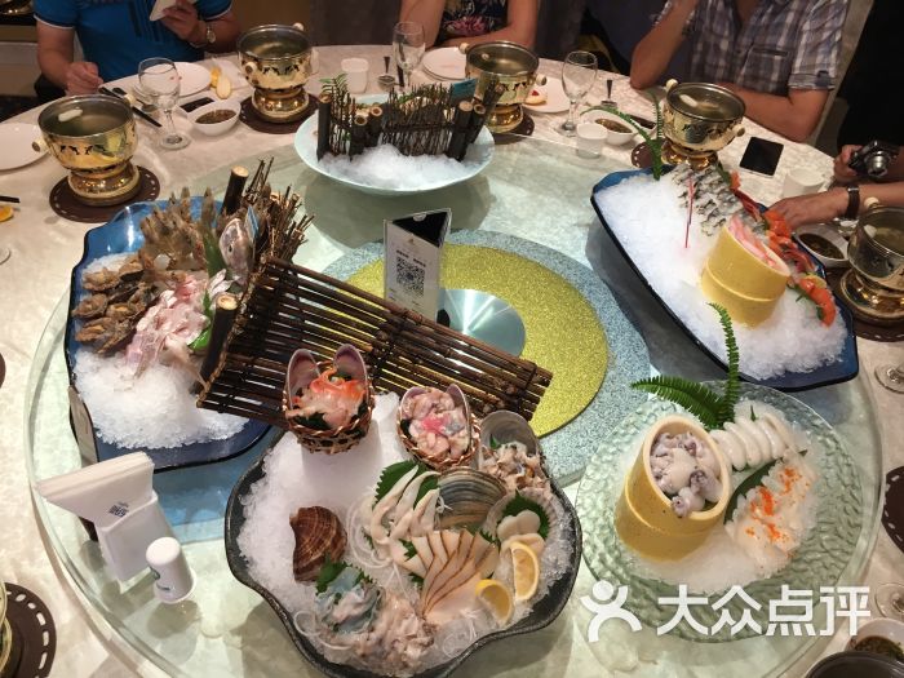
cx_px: 452
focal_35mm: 29
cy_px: 339
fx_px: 757
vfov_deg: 48.2
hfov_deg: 61.7
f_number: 2.2
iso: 80
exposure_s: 1/33
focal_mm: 4.15
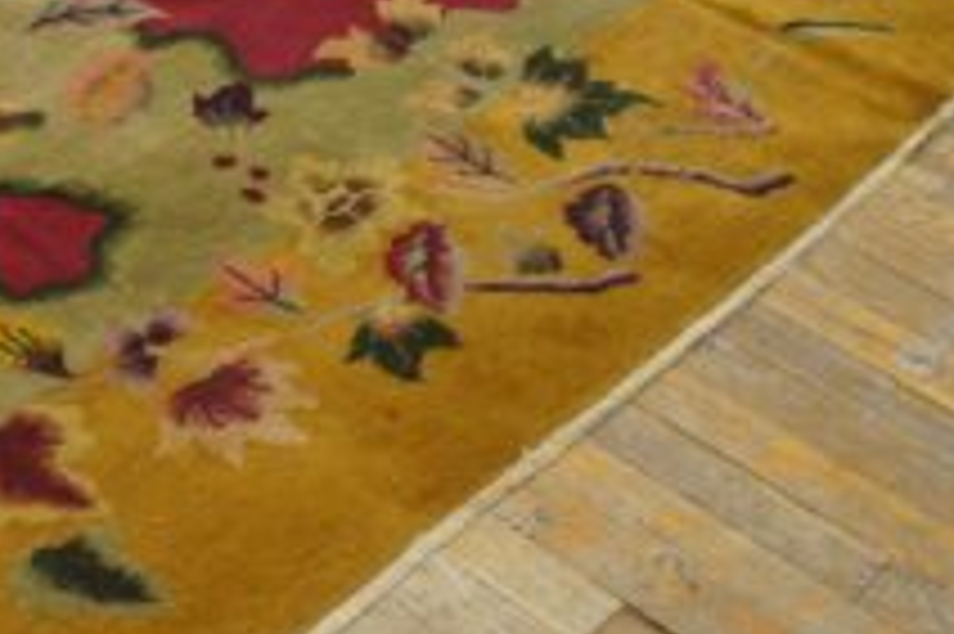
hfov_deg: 22.4
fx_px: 2251
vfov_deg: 15.8
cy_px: 43
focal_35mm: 85
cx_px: -130
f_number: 4
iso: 800
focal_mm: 20
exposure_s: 1/60
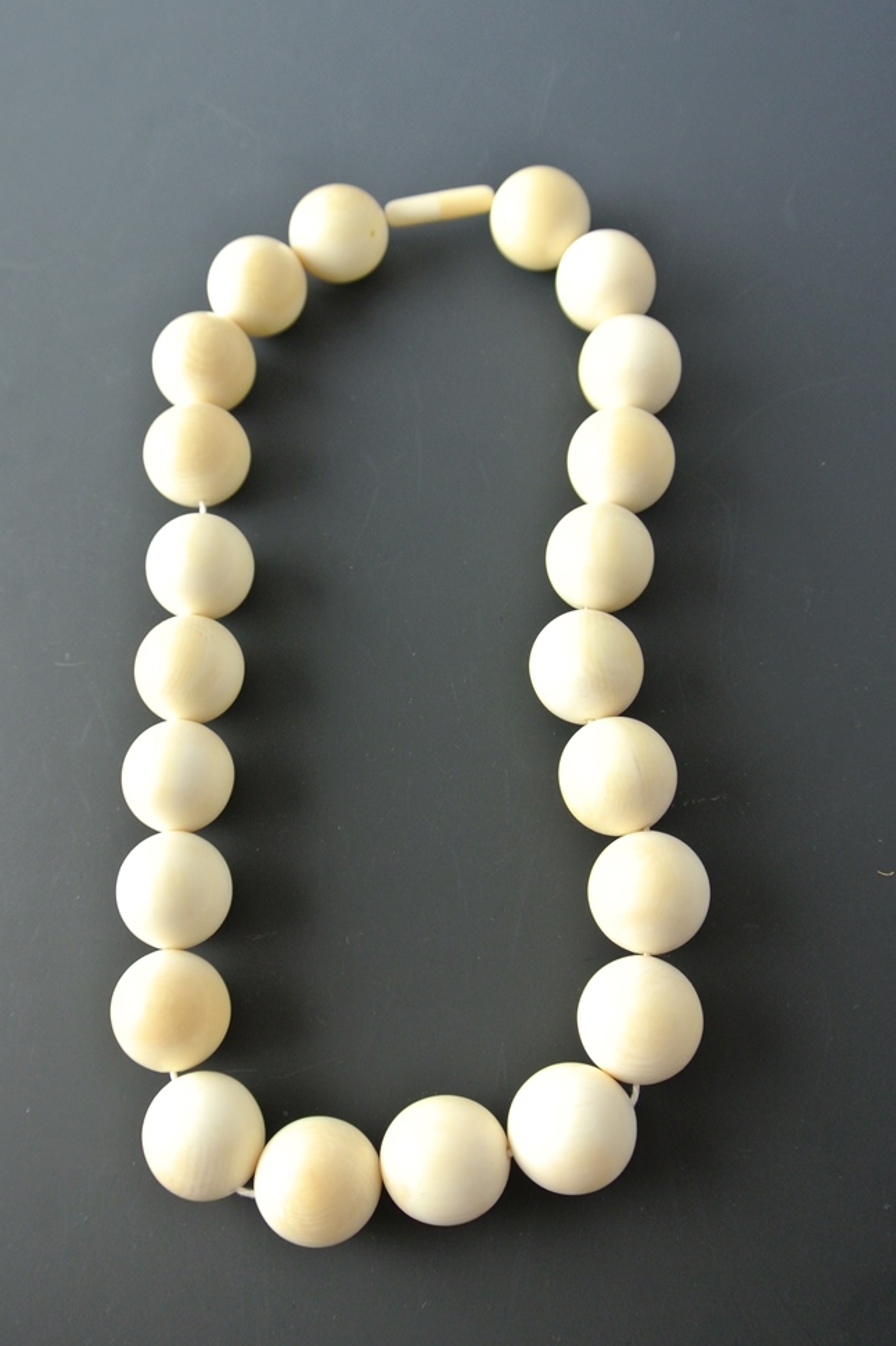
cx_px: 437
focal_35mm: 33
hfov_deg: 40.0
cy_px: 688
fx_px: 1232
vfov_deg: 57.2
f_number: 3.8
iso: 400
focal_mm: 12.2
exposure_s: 1/80
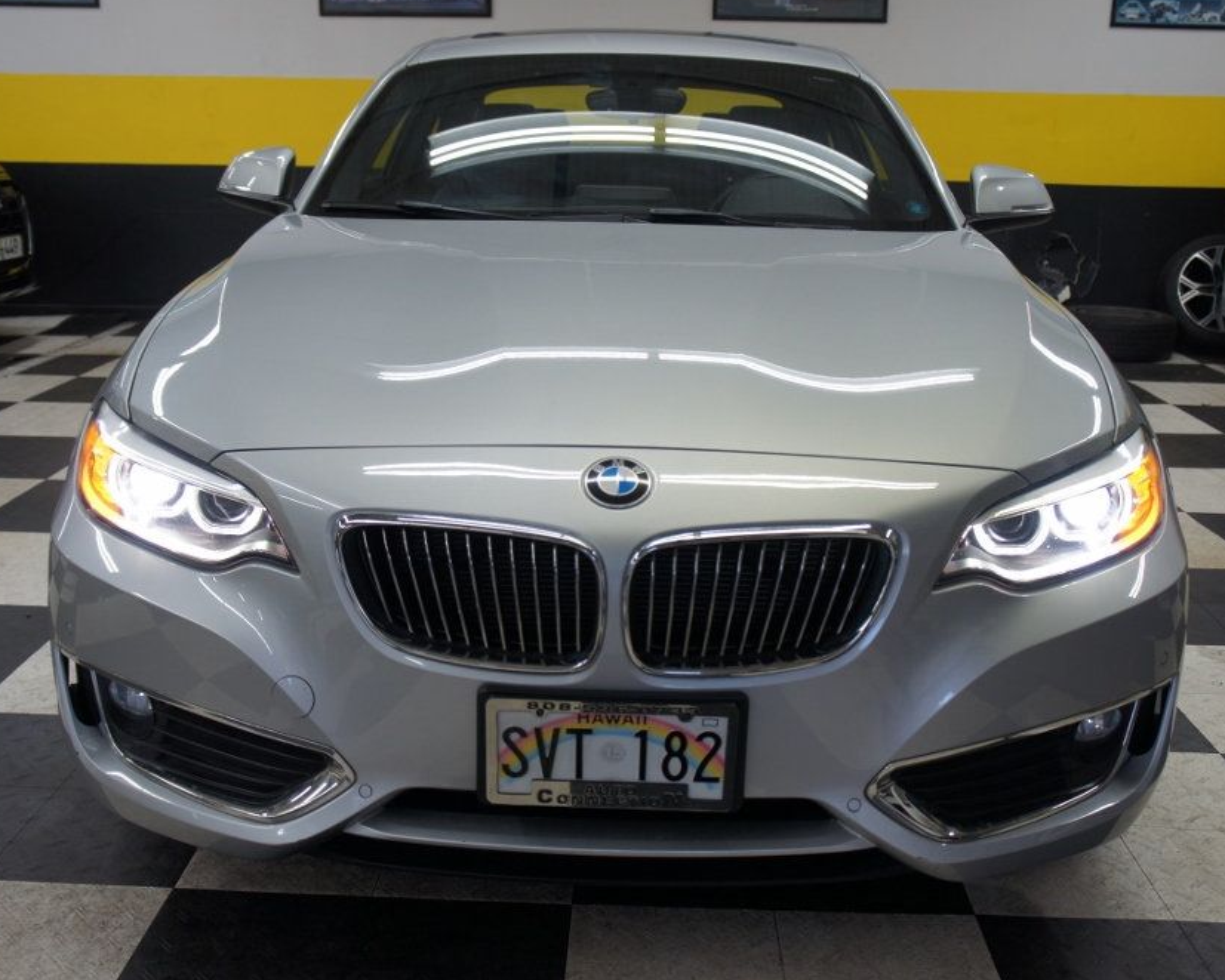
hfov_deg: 49.6
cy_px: 494
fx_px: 1327
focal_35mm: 37
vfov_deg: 40.6
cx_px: 619
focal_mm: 21
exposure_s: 1/40
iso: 200
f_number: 4
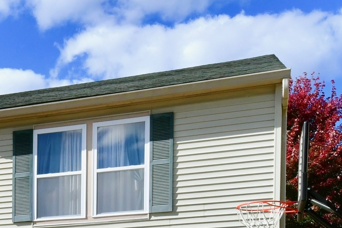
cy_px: 230
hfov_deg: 34.3
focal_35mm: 44
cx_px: -83
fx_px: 418
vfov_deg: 28.6
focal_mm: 14
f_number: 14
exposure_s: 1/800
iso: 640
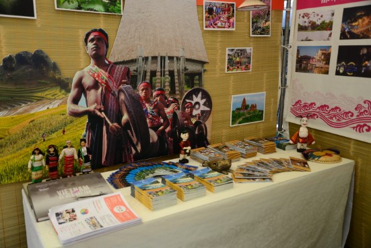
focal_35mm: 32
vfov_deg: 41.2
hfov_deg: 58.7
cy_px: 124
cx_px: 186
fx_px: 330
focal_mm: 32
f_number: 4.5
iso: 720
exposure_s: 1/800
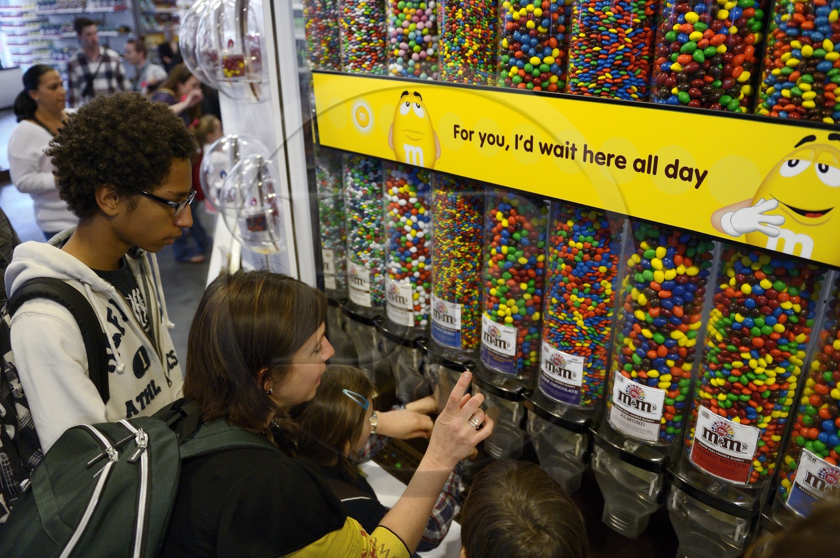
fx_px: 560
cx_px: 420
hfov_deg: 73.8
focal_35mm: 24
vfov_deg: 53.1
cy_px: 279
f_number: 2.8
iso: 1600
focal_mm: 24
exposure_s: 1/160
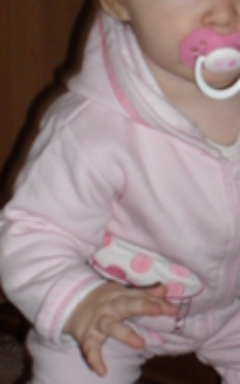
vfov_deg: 22.6
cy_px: 280
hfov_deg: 14.2
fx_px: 952
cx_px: 207
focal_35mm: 91
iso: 200
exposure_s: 1/45
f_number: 3.2
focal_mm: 6.3
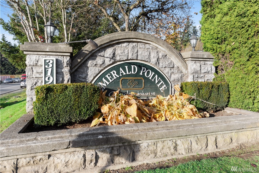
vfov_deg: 53.2
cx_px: 130
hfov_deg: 73.7
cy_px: 86
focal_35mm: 24
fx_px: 173
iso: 200
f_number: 8
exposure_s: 1/160
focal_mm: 24
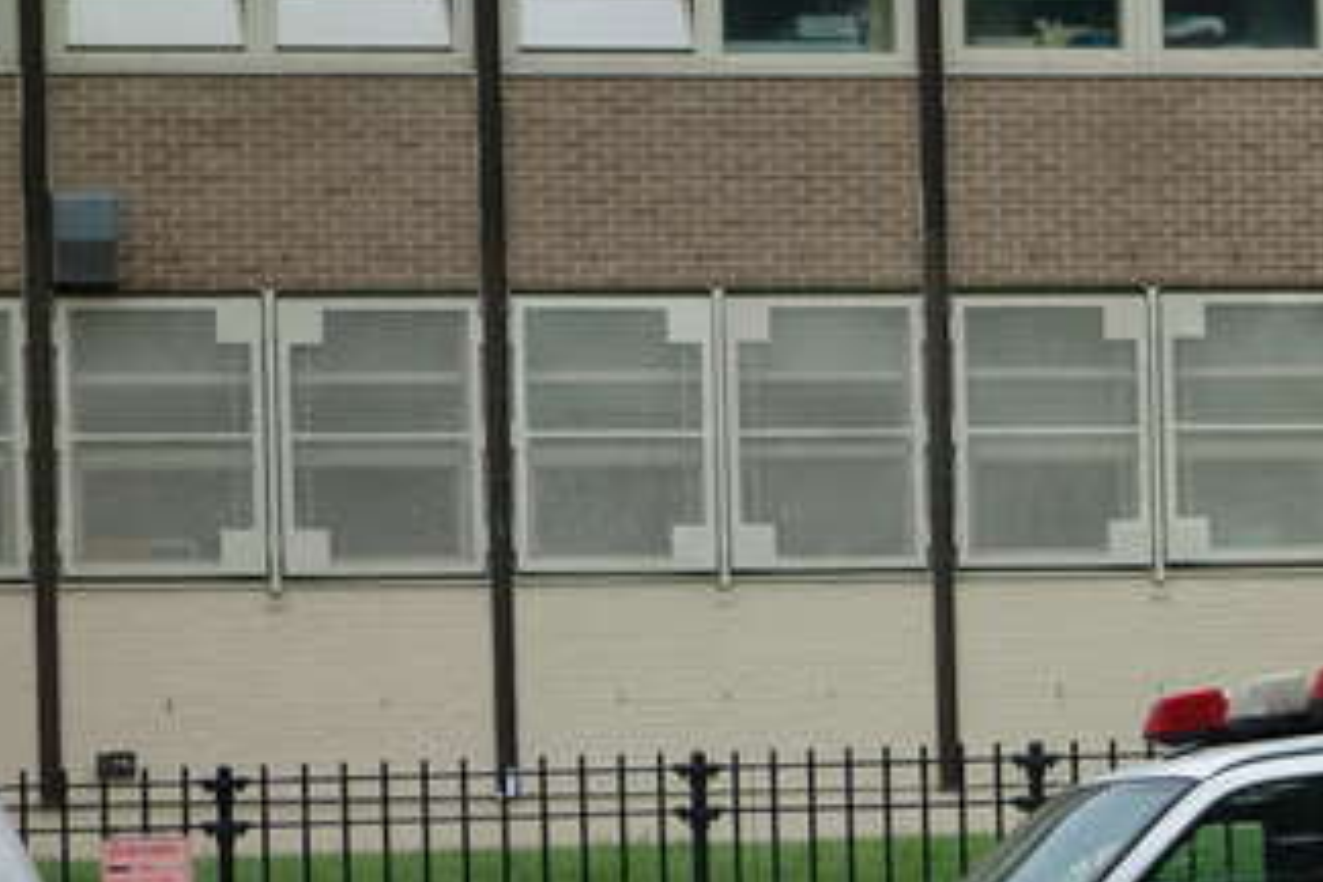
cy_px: 970
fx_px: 9077
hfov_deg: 8.3
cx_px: 1523
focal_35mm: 247
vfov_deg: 5.5
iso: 160
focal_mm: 37.1
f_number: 4.9
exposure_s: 1/250
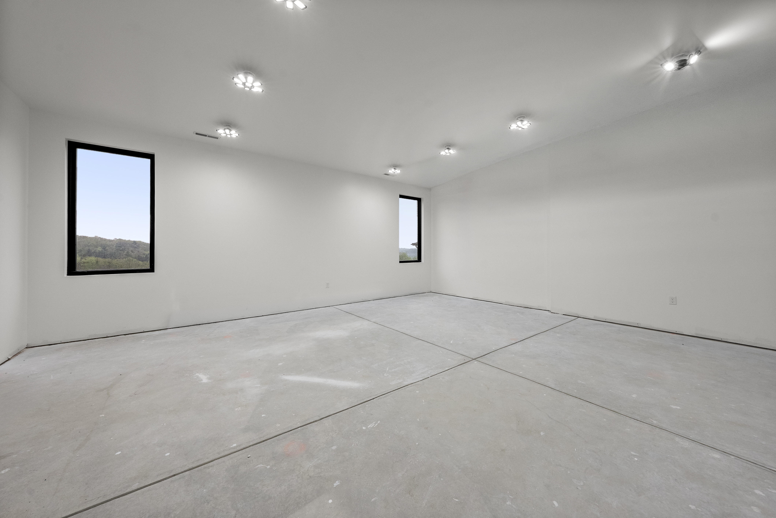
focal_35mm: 12
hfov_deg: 112.6
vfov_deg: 90.1
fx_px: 259
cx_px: 388
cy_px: 259
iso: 640
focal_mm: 12
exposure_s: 1/80
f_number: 9
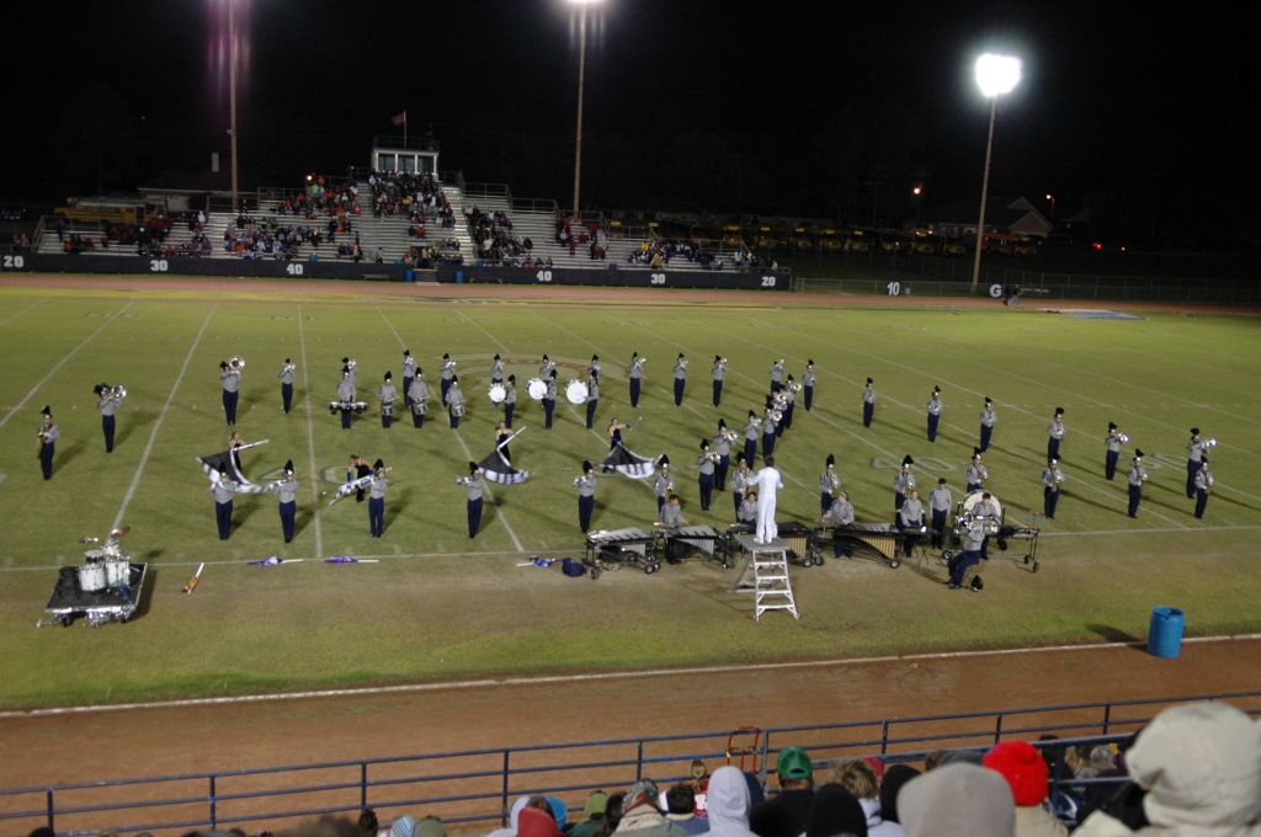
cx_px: 630
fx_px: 1207
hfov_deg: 55.2
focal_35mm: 34
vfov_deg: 38.3
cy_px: 418
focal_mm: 23
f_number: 2.8
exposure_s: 1/60
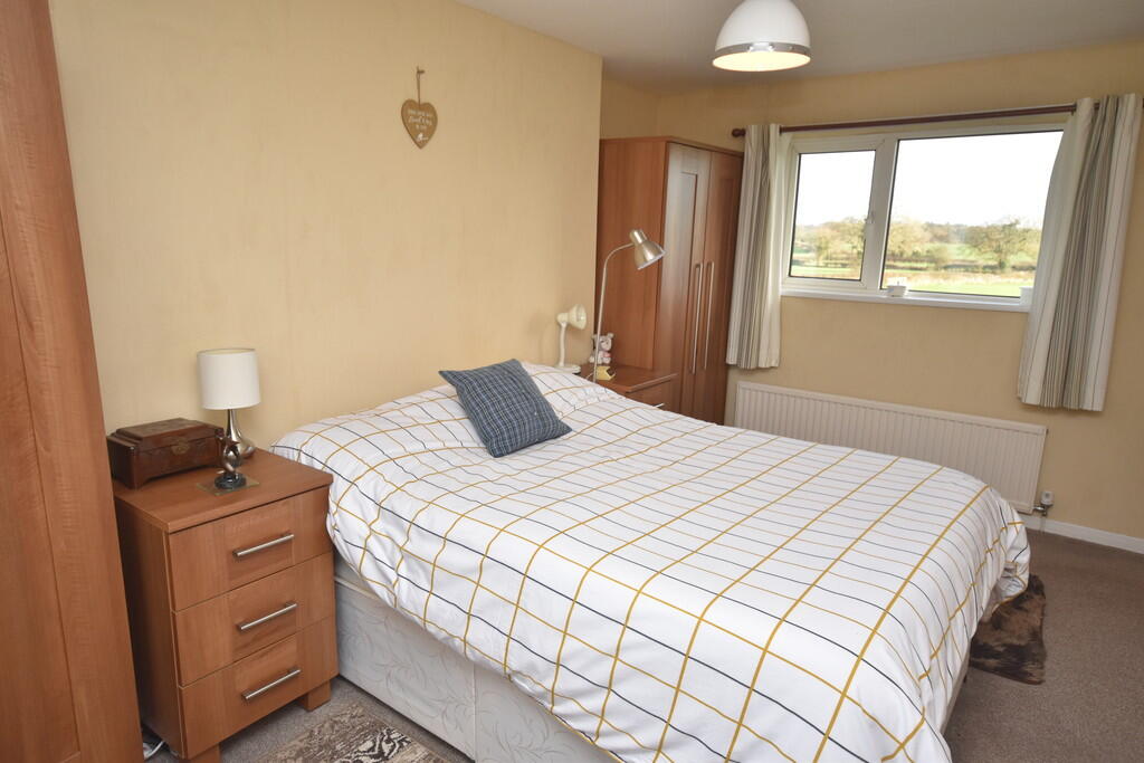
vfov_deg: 59.5
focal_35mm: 21
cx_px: 572
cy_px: 382
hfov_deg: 81.2
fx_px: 667
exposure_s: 1/200
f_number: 4.8
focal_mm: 14
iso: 720
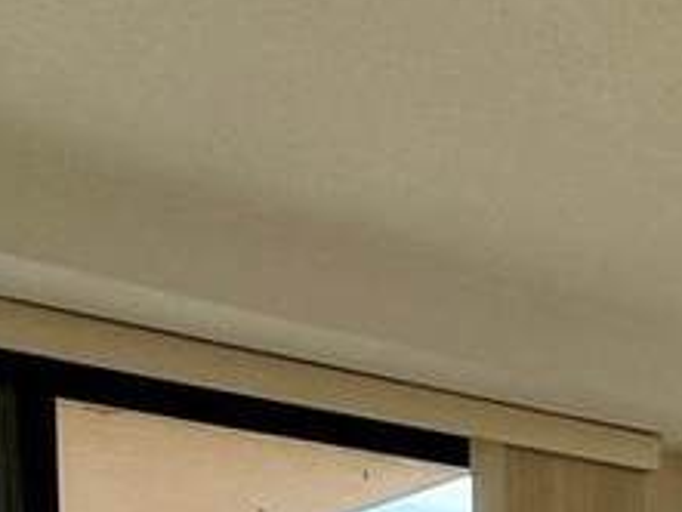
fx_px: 1597
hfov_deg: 20.3
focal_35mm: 81
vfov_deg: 16.0
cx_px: 1052
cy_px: 864
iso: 64
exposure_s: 1/143
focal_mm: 2.22
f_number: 2.2
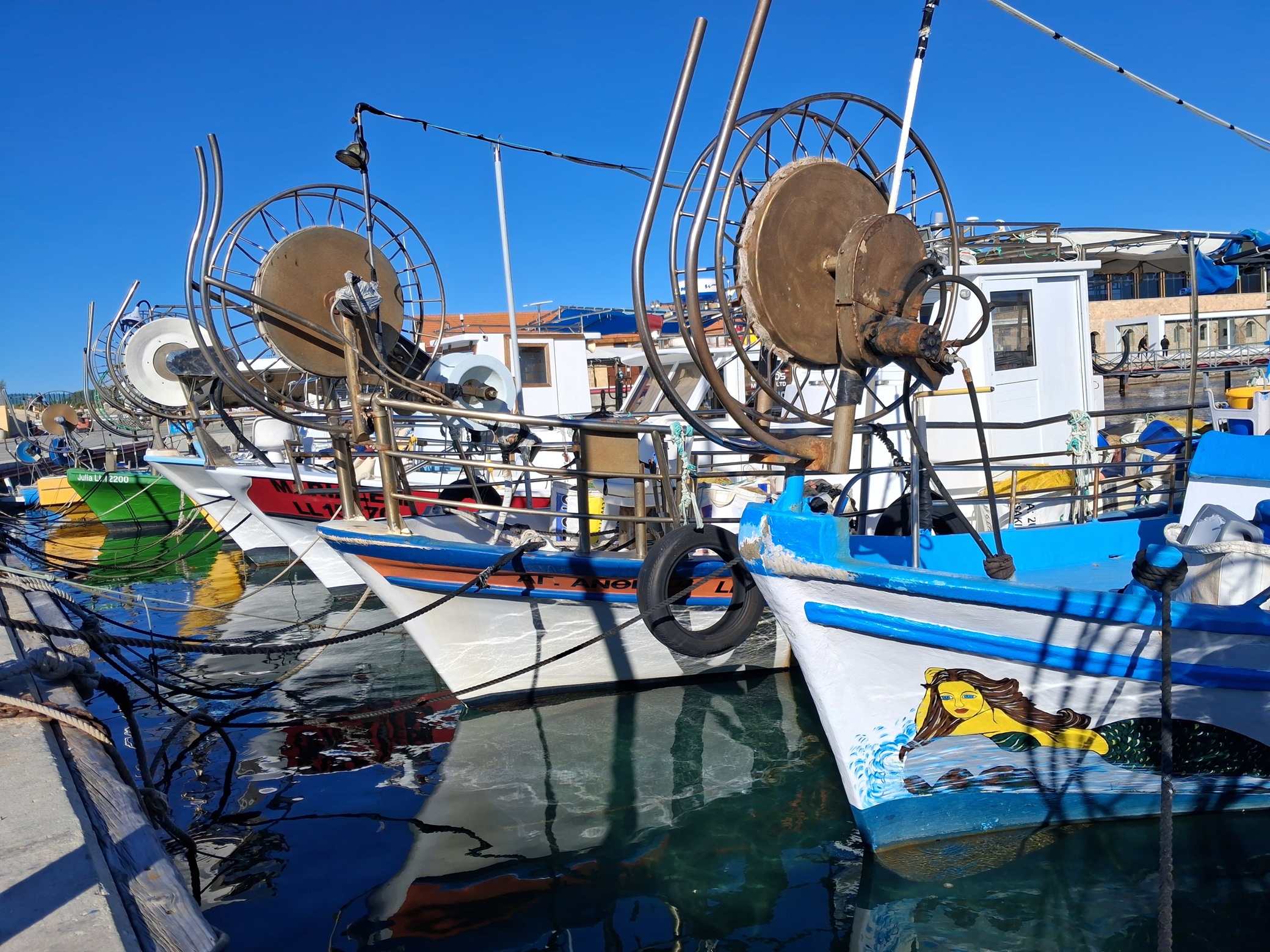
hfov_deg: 65.3
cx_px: 635
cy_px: 476
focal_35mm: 27
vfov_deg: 51.4
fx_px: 991
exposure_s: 1/1111
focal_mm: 4
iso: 25
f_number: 1.8
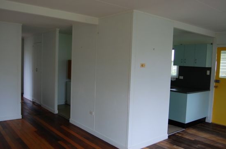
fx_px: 207
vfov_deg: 39.8
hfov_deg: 57.3
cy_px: 74
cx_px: 113
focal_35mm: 33
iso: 400
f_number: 4.5
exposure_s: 1/80
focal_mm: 22
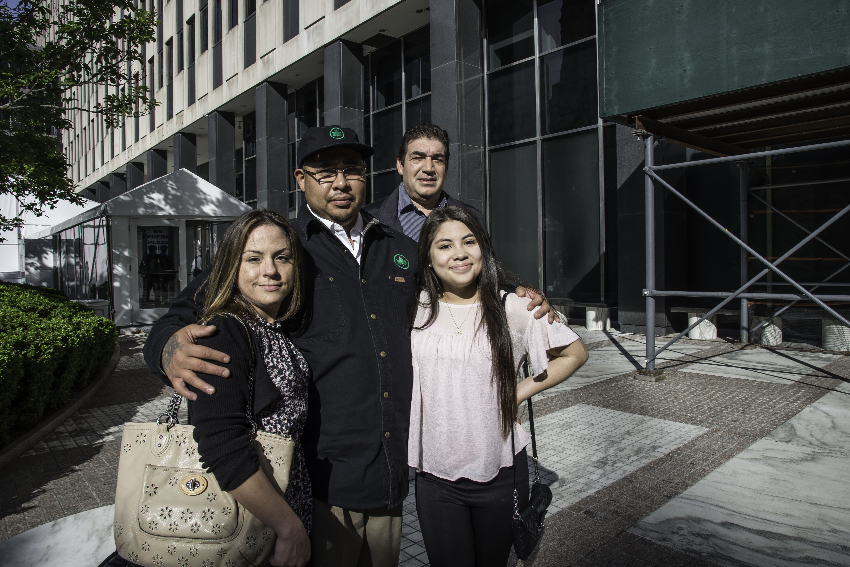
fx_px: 567
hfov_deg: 73.7
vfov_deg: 53.2
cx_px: 425
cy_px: 284
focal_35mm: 24
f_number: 16
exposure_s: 1/125
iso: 160
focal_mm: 24
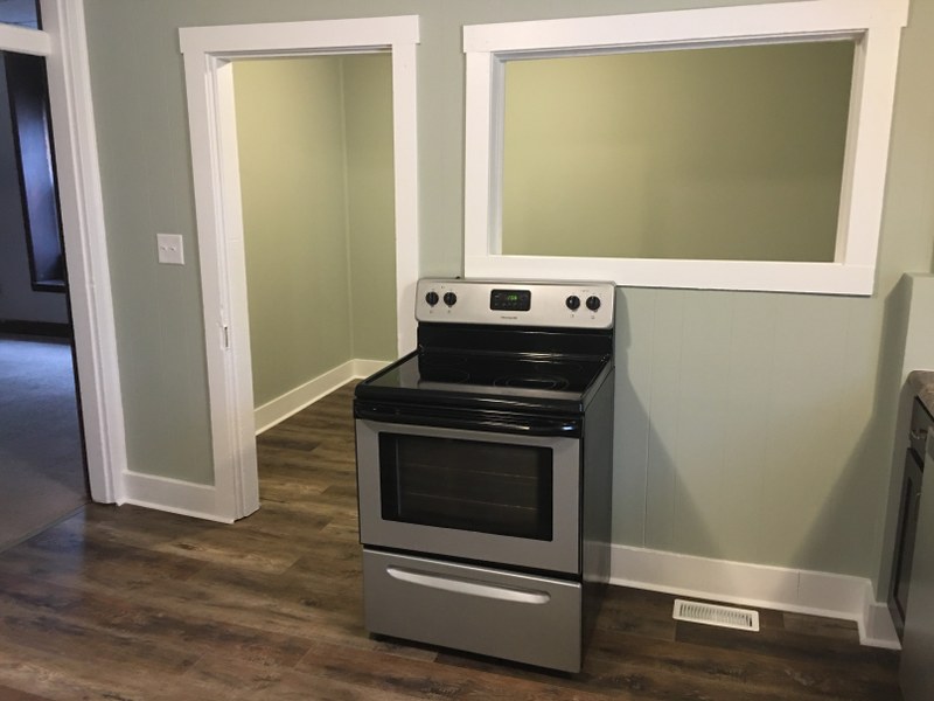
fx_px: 782
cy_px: 350
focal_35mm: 29
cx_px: 467
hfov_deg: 61.7
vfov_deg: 48.2
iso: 100
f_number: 2.2
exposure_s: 1/15
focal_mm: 4.15
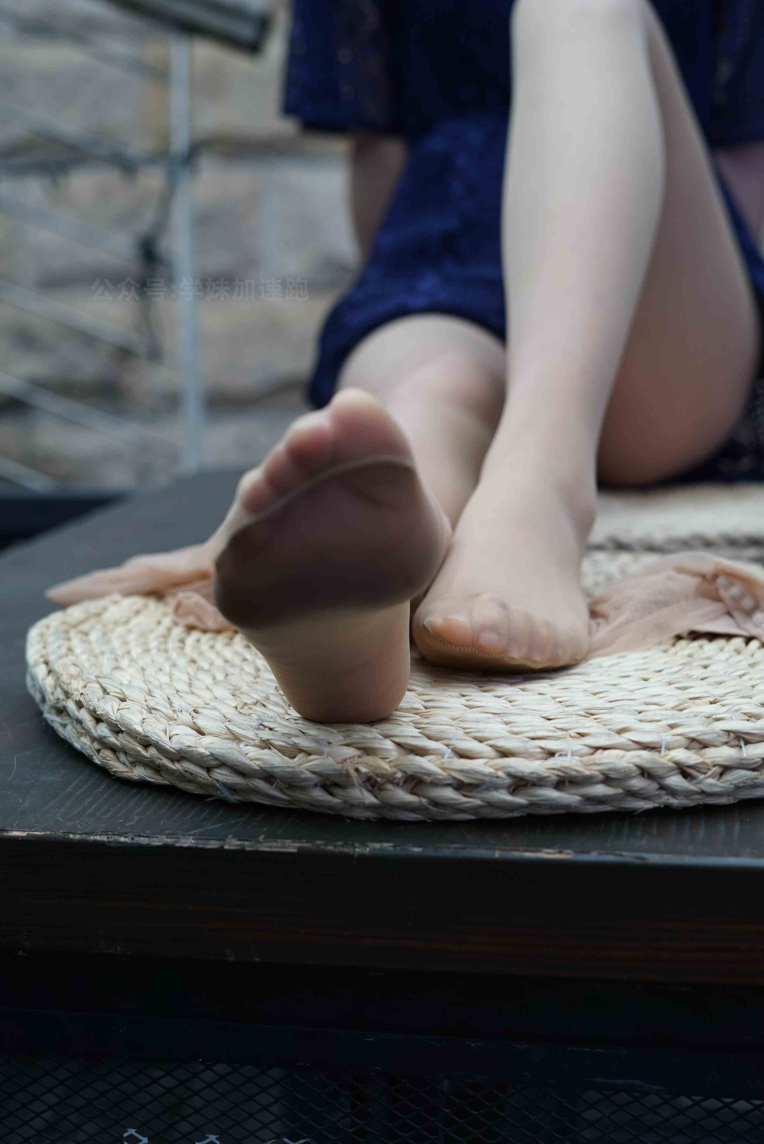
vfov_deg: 39.6
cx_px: 382
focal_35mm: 50
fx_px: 1589
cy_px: 572
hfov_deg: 27.0
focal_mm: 50
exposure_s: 1/60
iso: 1000
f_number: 4
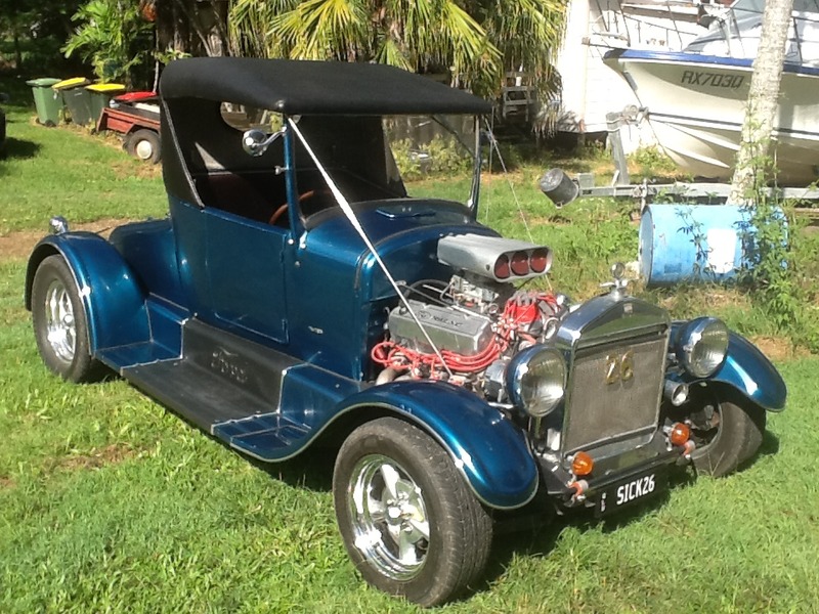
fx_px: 1041
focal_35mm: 44
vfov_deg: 32.9
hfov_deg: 42.9
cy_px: 307
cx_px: 410
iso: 40
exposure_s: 1/835
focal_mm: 2.03
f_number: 2.4
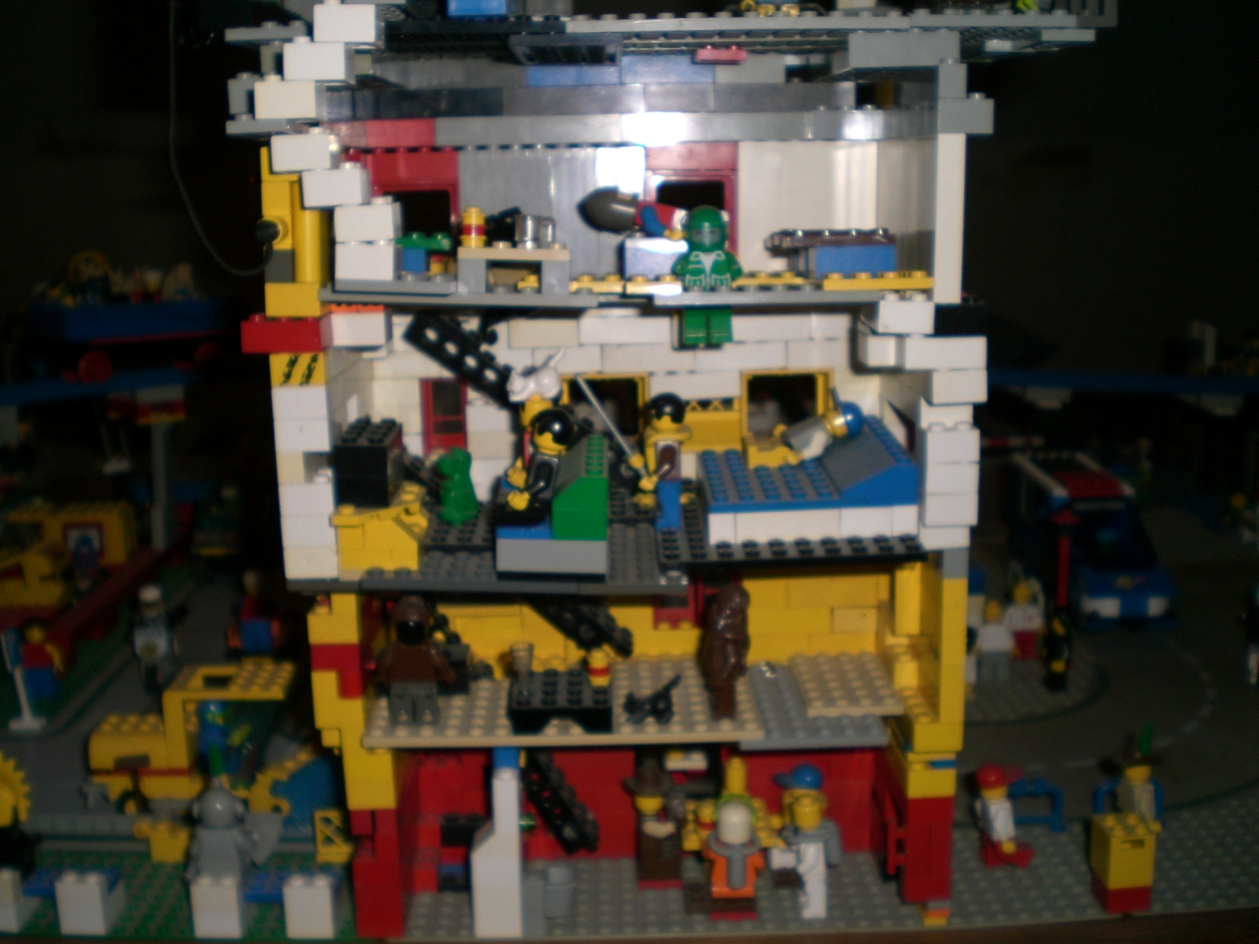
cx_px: 630
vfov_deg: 37.7
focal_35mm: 38
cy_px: 472
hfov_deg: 49.0
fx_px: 1382
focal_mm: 6.3
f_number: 3.1
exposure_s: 1/60
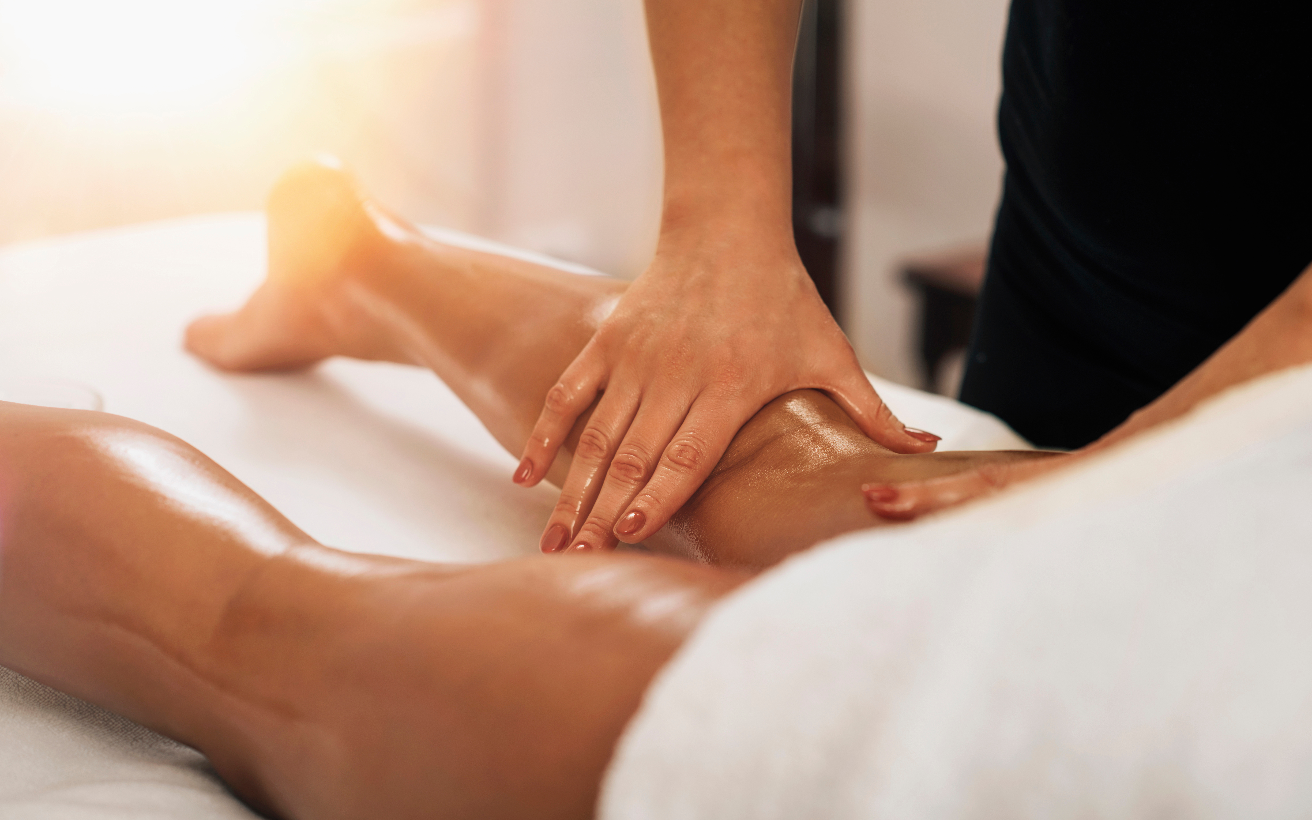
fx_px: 3111
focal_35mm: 87
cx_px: 655
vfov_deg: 15.0
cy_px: 419
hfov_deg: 23.8
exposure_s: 1/200
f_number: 3.2
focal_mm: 85
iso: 64
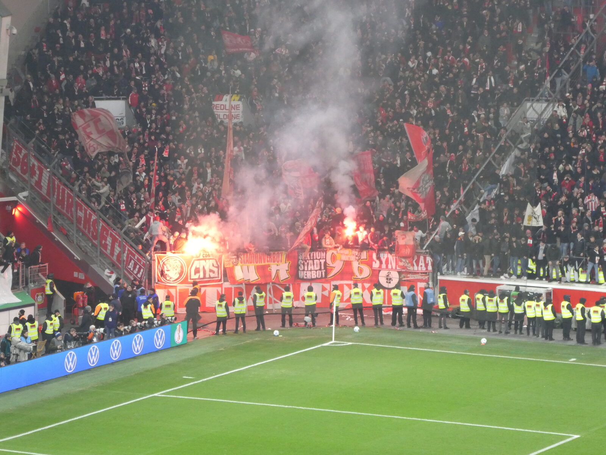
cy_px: 228
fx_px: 2801
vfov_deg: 9.3
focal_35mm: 160
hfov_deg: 12.3
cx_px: 303
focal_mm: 28.7
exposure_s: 1/80
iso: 640
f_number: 5.5
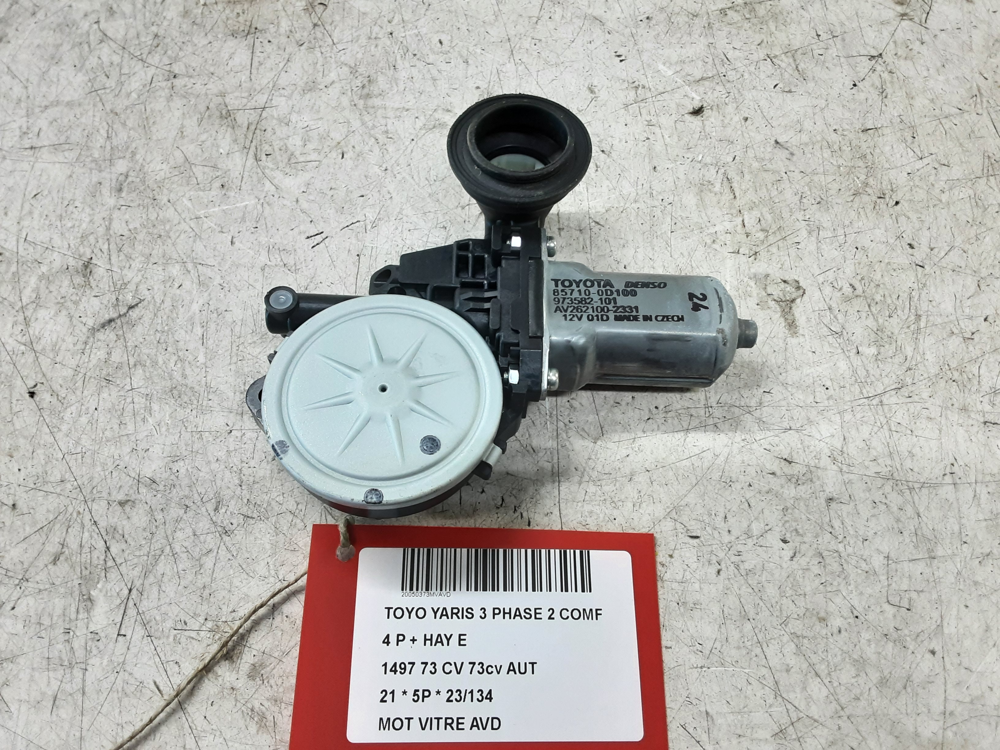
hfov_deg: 65.3
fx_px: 780
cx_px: 500
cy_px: 375
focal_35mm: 27
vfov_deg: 51.4
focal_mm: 2.91
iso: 100
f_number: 1.9
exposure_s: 1/50
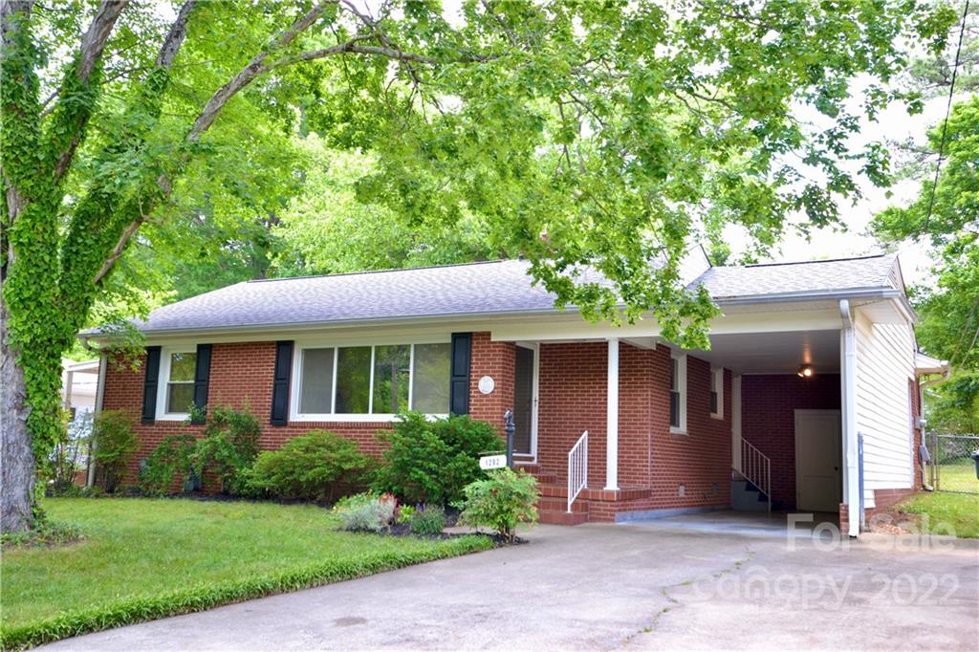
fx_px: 897
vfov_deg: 39.9
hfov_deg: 57.2
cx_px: 490
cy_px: 326
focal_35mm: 33
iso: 400
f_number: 5
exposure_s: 1/100
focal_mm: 22
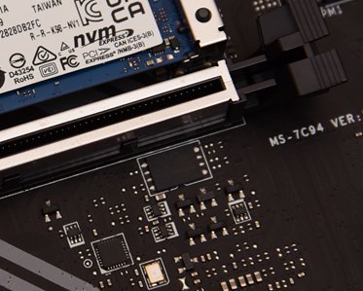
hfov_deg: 6.2
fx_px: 3322
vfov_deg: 5.0
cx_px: -62
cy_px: 96
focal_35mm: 309
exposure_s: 1/60
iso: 1600
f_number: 5.6
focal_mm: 120
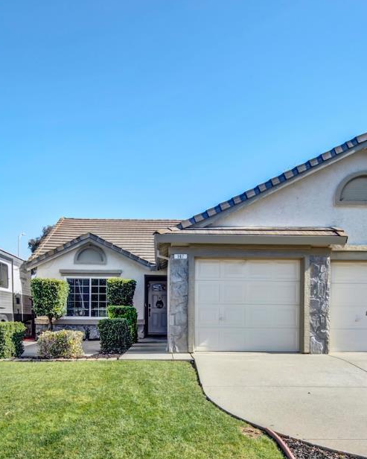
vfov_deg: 54.4
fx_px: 434
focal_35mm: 32
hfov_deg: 45.8
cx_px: 169
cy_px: 311
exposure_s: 1/80
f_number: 14
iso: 100
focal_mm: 14
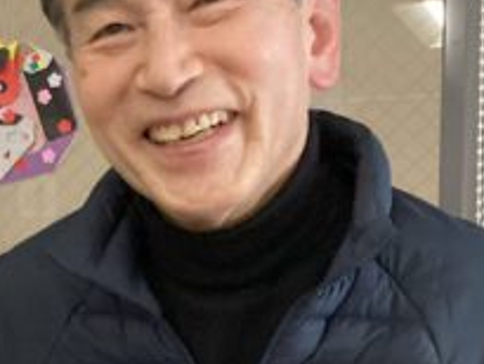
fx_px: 1483
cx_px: 85
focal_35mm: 106
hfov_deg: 18.3
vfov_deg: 13.7
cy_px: 386
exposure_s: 1/60
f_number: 2.4
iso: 320
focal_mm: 3.3
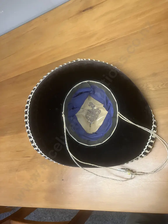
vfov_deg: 63.4
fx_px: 181
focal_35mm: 28
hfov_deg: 49.7
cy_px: 112
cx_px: 84
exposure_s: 1/50
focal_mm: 3.99
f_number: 1.8
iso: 320
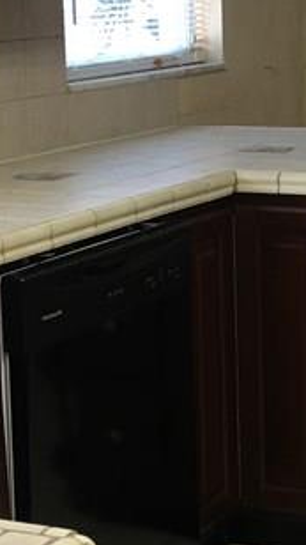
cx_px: 352
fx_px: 1516
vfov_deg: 20.2
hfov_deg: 11.3
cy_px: 126
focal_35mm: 105
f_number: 2.2
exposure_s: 1/30
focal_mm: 4.15
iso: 32
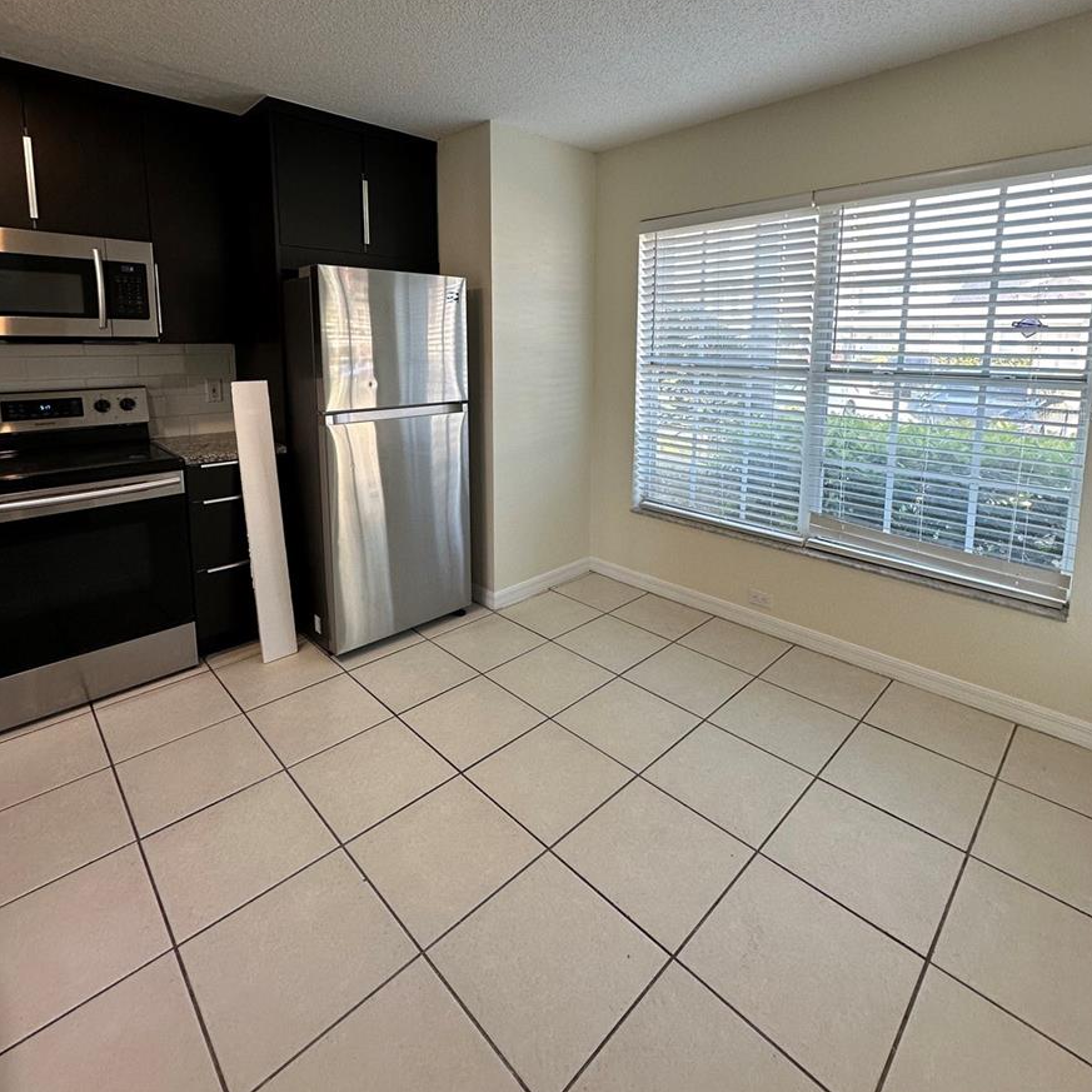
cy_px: 413
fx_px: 607
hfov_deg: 84.0
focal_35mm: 17
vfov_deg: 82.5
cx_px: 542
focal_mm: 2.22
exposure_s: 1/120
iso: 125
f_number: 2.2
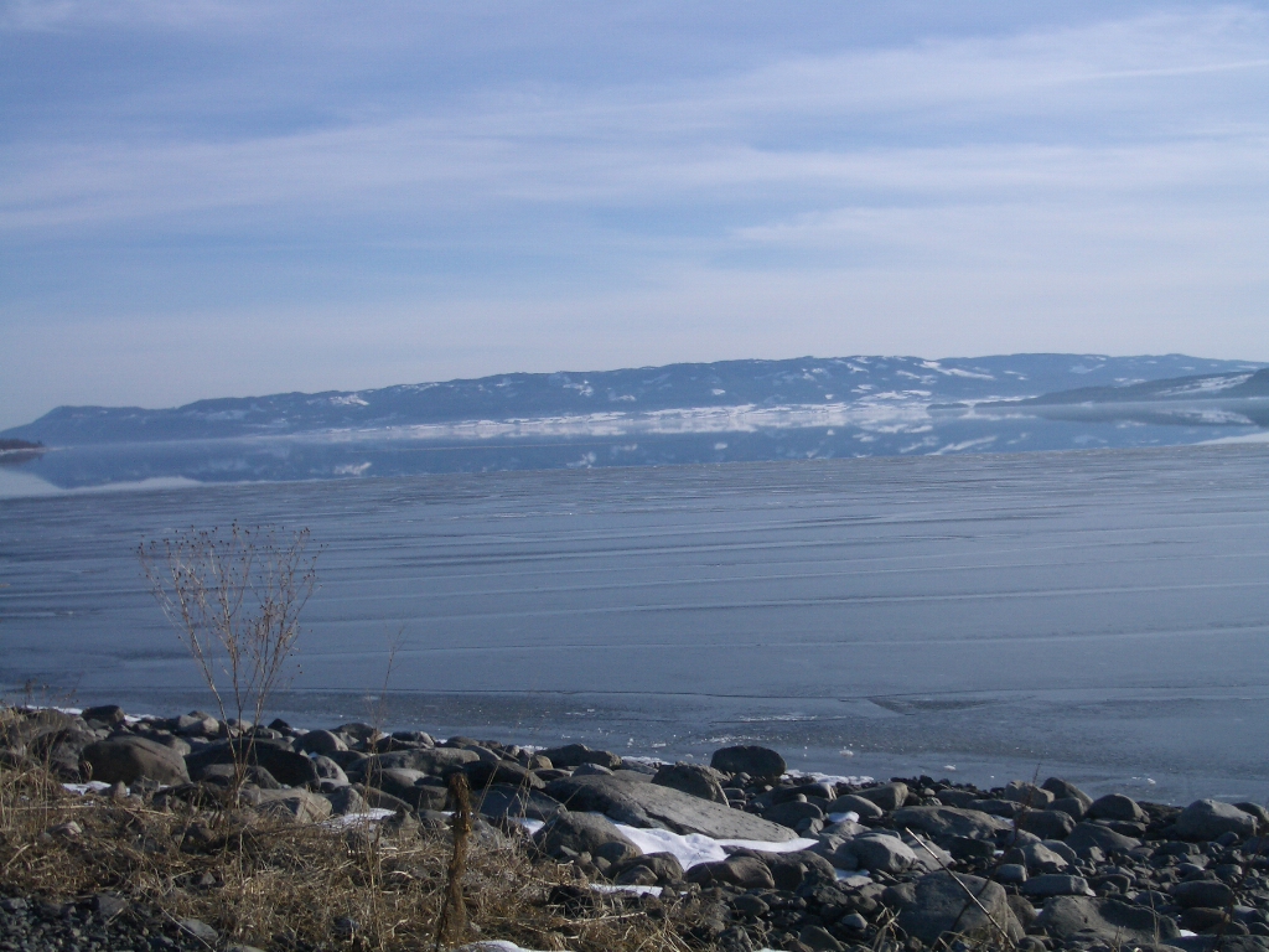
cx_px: 634
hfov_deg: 38.9
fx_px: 1796
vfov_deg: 29.7
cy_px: 476
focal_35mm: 49
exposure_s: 1/500
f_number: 5
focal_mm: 8.2
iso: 50
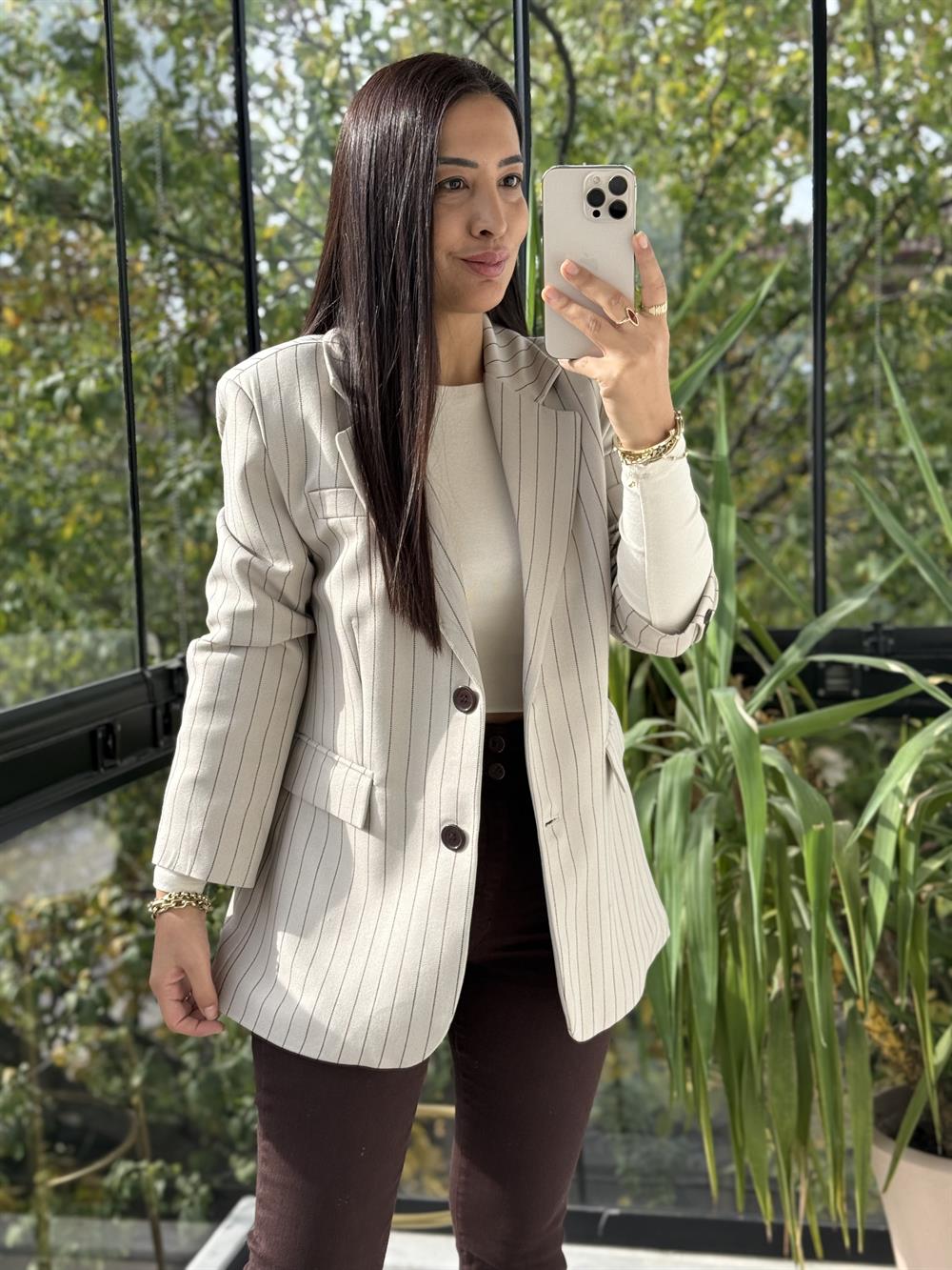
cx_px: 476
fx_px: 1760
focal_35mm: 48
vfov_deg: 39.7
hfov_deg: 30.3
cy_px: 635
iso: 100
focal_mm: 6.76
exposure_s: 1/396
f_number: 1.78
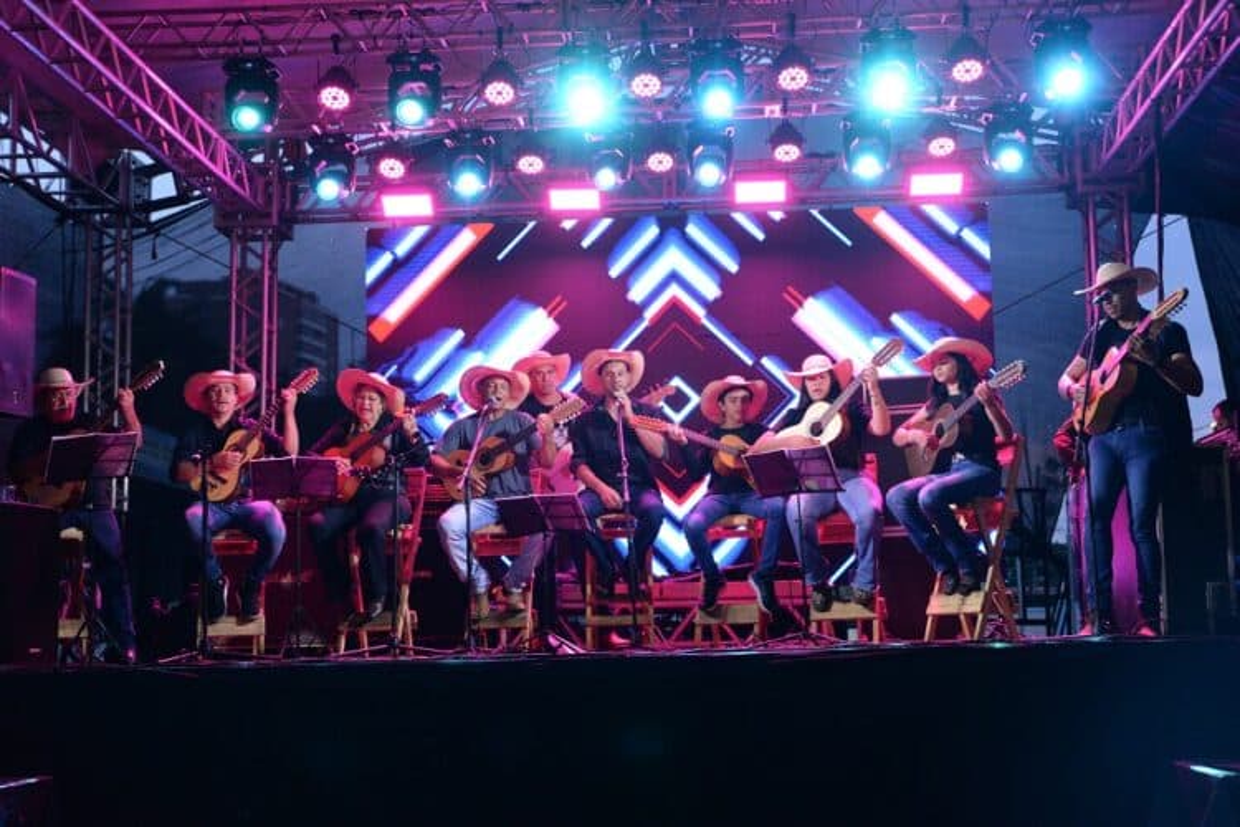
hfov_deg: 41.1
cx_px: 620
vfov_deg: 28.1
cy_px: 414
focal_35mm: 48
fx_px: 1653
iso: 4000
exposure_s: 1/400
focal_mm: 48
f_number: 3.5
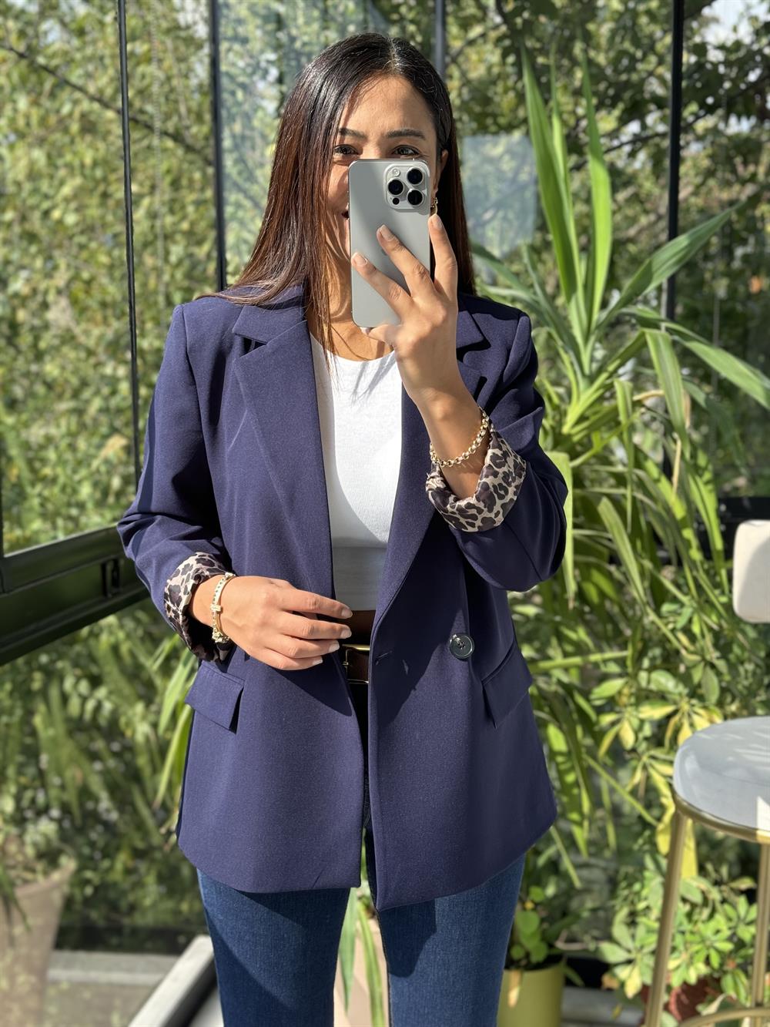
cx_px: 385
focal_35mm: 48
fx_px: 1423
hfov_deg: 30.3
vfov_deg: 39.7
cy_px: 514
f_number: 1.78
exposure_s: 1/402
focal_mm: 6.76
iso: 64
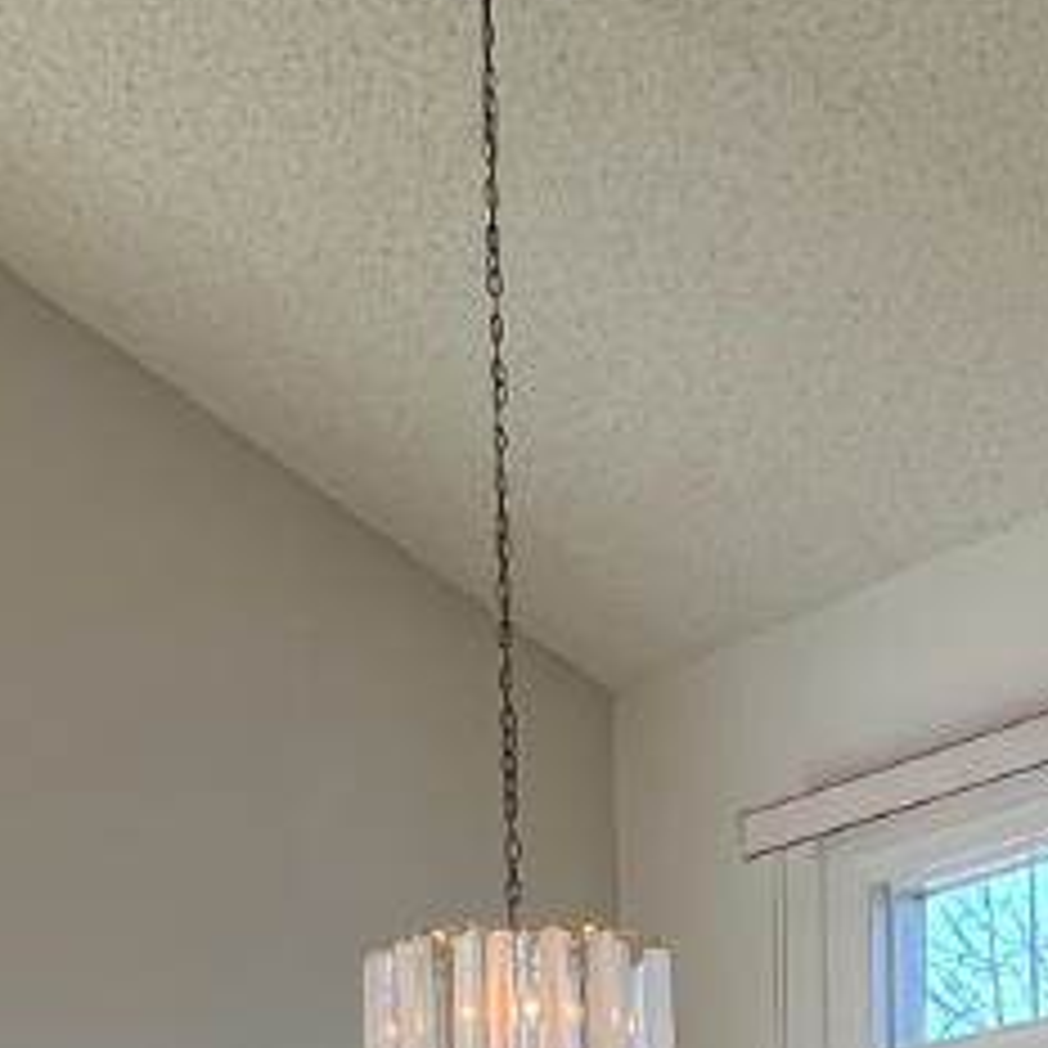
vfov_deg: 19.2
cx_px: 490
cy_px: 1738
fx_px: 2535
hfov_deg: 23.4
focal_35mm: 74
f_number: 1.8
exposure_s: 1/99
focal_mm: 1.57
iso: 40
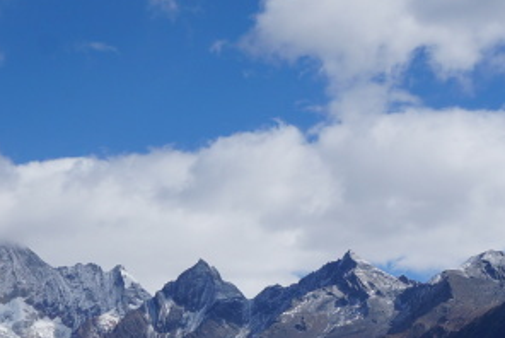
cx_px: 164
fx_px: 1962
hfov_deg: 14.6
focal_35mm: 140
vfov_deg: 9.8
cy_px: 108
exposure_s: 1/200
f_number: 13
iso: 100
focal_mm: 27
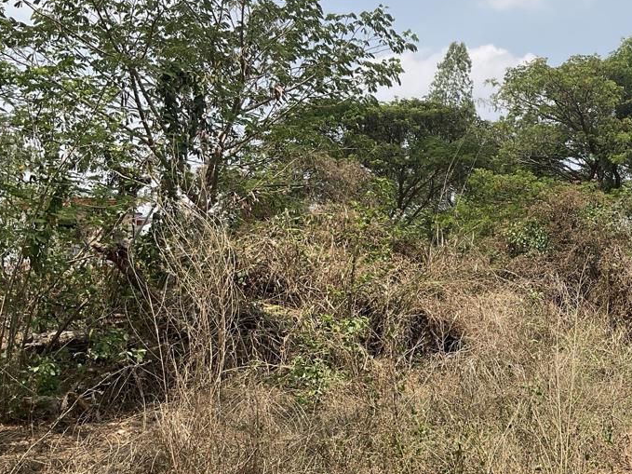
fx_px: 894
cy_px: 252
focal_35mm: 49
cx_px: 491
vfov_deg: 29.7
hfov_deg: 37.7
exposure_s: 1/1577
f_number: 1.8
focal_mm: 3
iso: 16
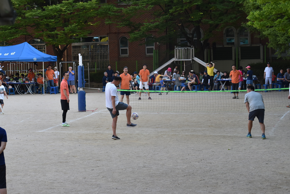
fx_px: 846
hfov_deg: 19.4
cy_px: 97
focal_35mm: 105
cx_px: 145
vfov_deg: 13.1
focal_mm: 70
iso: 400
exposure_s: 1/250
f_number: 8
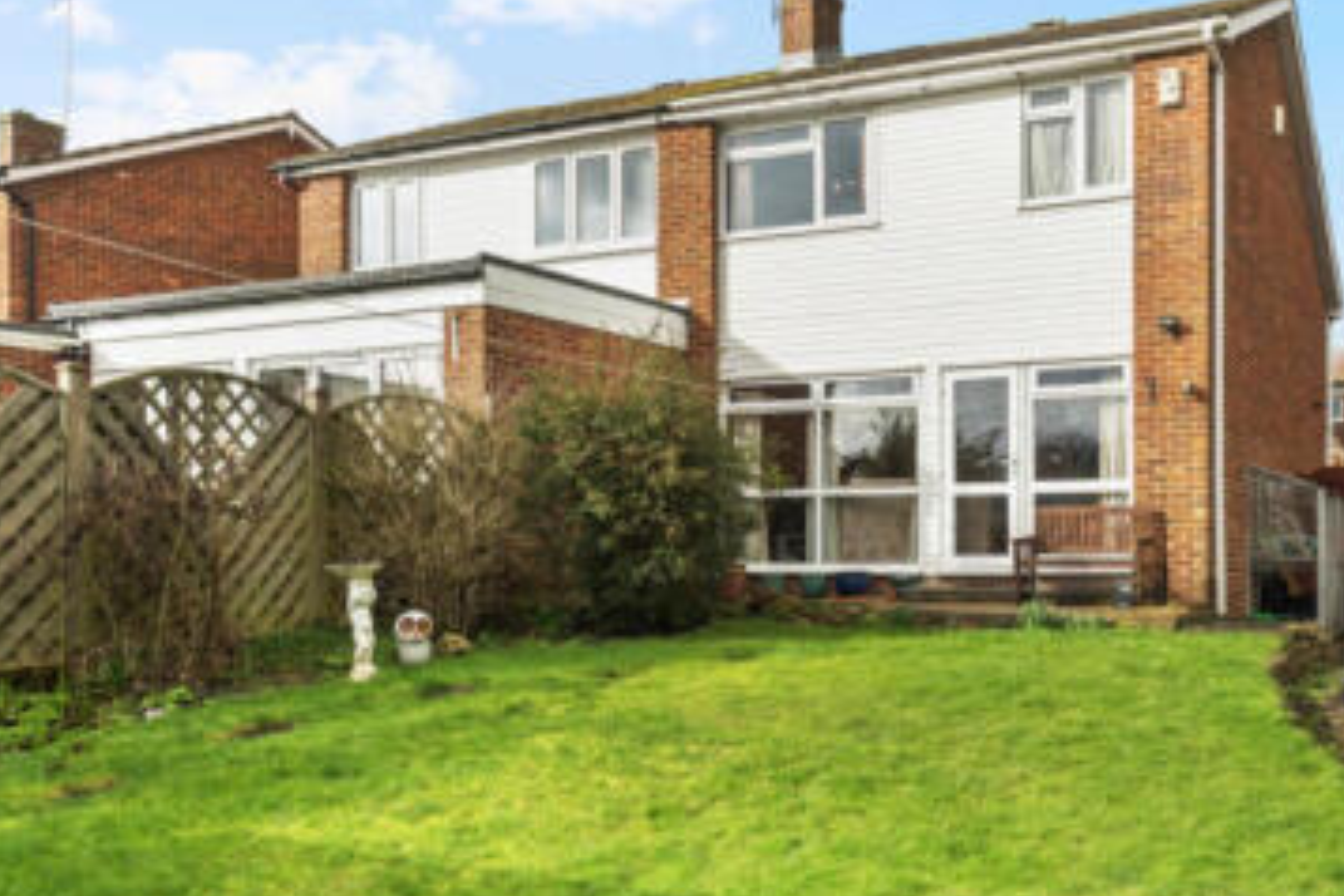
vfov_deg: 38.9
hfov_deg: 54.5
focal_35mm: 34
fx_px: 1266
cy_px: 386
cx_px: 924
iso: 320
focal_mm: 18.5
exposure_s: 1/200
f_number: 8
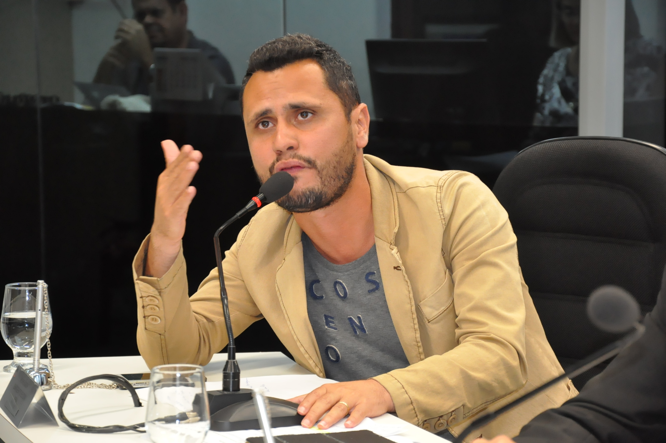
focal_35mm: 135
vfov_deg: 10.1
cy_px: 222
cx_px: 333
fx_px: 2494
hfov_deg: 15.2
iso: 2000
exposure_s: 1/80
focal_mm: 90
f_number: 5.6
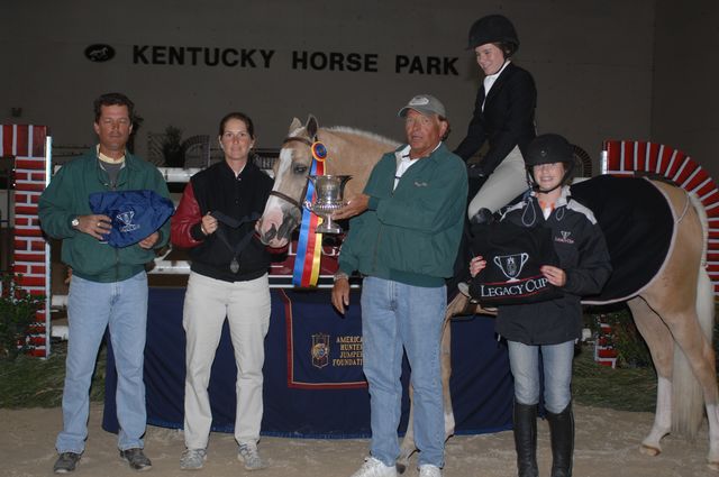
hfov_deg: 37.9
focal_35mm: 52
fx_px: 1047
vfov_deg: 25.7
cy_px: 238
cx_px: 360
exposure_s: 1/125
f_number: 3.8
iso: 200
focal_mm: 35
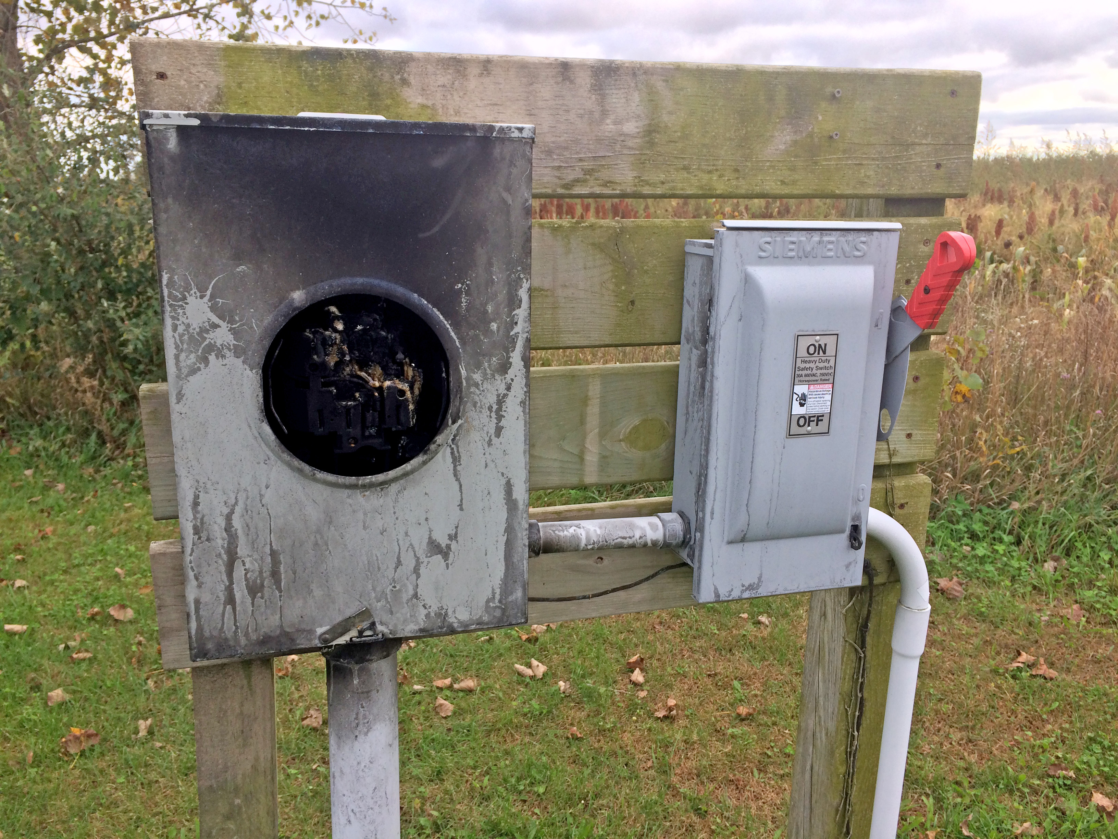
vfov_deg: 48.2
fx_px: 937
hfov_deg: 61.7
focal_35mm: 29
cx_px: 559
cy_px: 420
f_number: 2.2
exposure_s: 1/120
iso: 50
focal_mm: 4.15
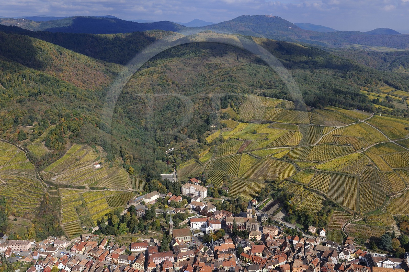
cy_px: 136
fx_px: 409
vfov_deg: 36.8
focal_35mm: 36
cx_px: 204
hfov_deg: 53.2
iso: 200
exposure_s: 1/640
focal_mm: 36
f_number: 8
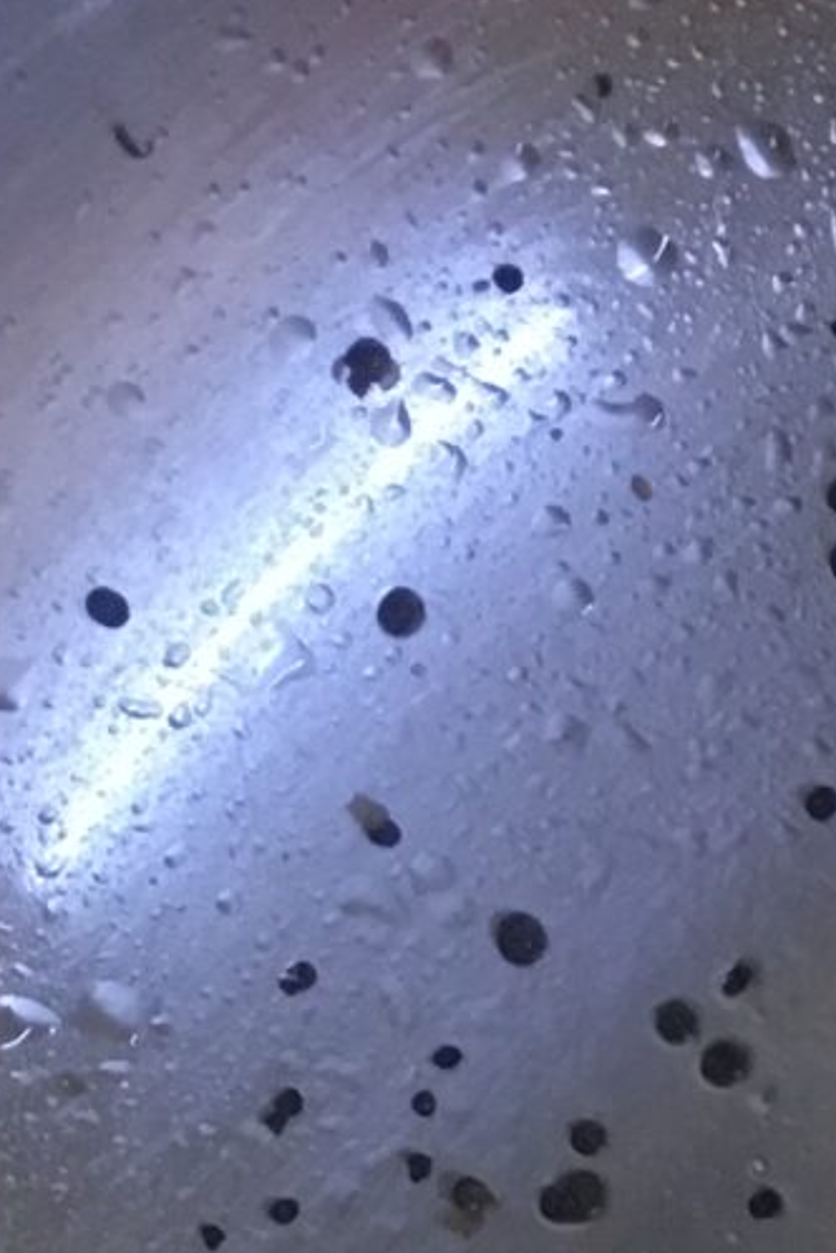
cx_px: 2103
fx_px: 5399
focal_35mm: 155
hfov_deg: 8.1
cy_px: 2056
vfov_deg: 12.4
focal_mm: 4.15
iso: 100
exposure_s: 1/8
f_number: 2.2
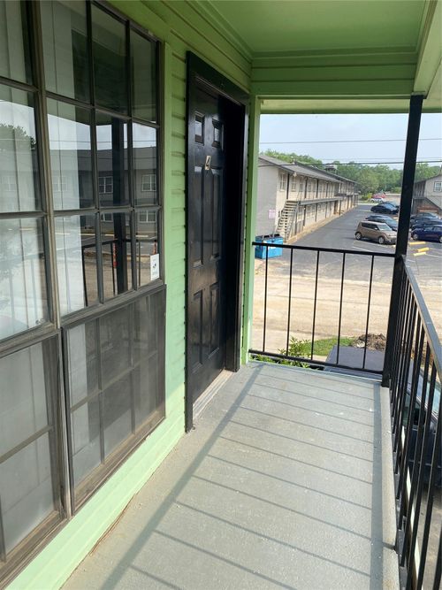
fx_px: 443
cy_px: 295
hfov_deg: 53.0
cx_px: 221
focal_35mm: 26
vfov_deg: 67.3
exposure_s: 1/1629
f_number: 1.8
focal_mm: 4.25
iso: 32
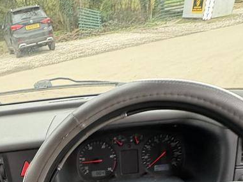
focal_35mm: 33
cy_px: 205
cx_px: 90
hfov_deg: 54.7
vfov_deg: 35.9
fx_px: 232
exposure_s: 1/60
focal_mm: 2.22
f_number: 2.2
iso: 250
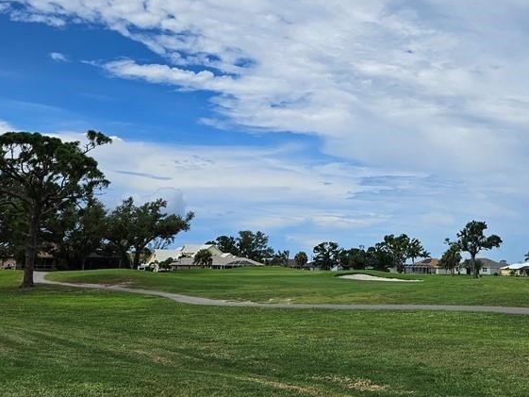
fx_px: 642
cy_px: 110
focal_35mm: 42
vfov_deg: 33.8
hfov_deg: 42.2
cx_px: 446
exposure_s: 1/5357
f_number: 1.8
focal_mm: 5.4
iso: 25
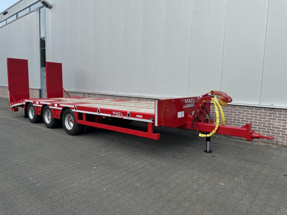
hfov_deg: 71.6
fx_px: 199
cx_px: 144
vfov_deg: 56.8
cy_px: 108
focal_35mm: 24
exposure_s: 1/3597
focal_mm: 6.76
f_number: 1.78
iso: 80
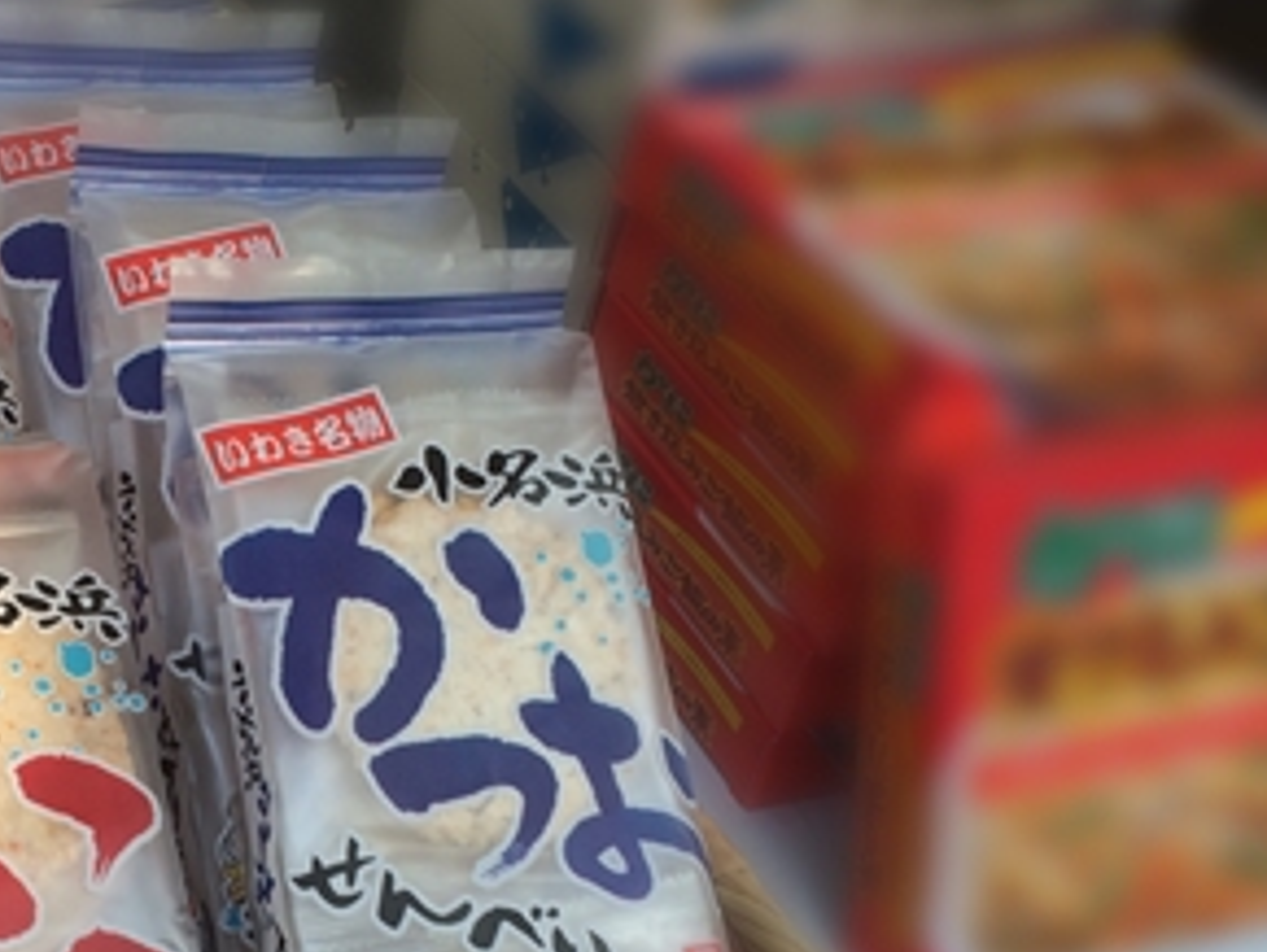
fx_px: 1978
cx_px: 100
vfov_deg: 26.6
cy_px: 740
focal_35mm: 54
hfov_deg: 33.4
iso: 32
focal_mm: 4.15
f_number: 2.2
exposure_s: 1/313
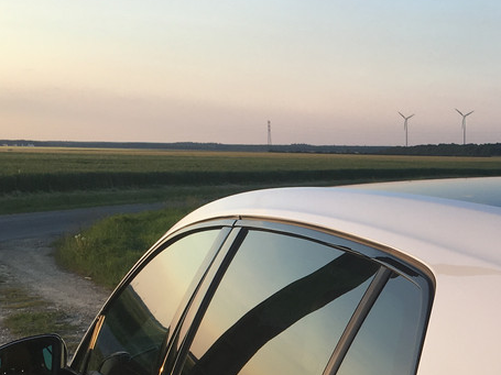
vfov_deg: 20.8
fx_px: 984
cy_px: 388
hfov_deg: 27.4
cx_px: 463
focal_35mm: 68
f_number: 2.2
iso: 25
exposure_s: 1/392
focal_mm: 4.15
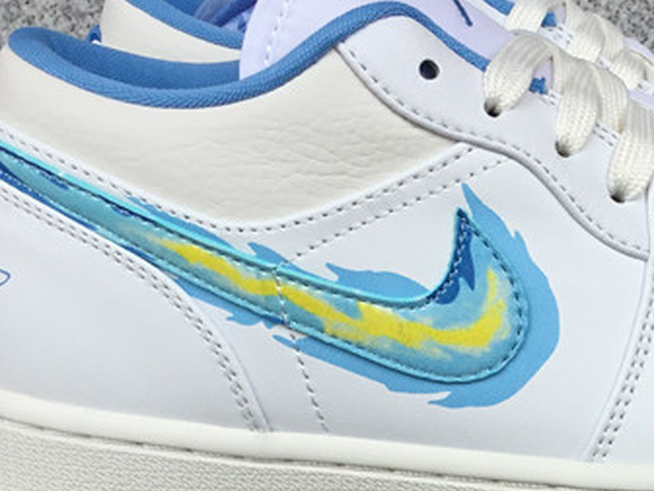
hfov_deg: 23.1
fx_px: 1568
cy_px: 471
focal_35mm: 83
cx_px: 559
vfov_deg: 17.4
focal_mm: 3.3
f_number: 2.4
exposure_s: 1/129
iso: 25
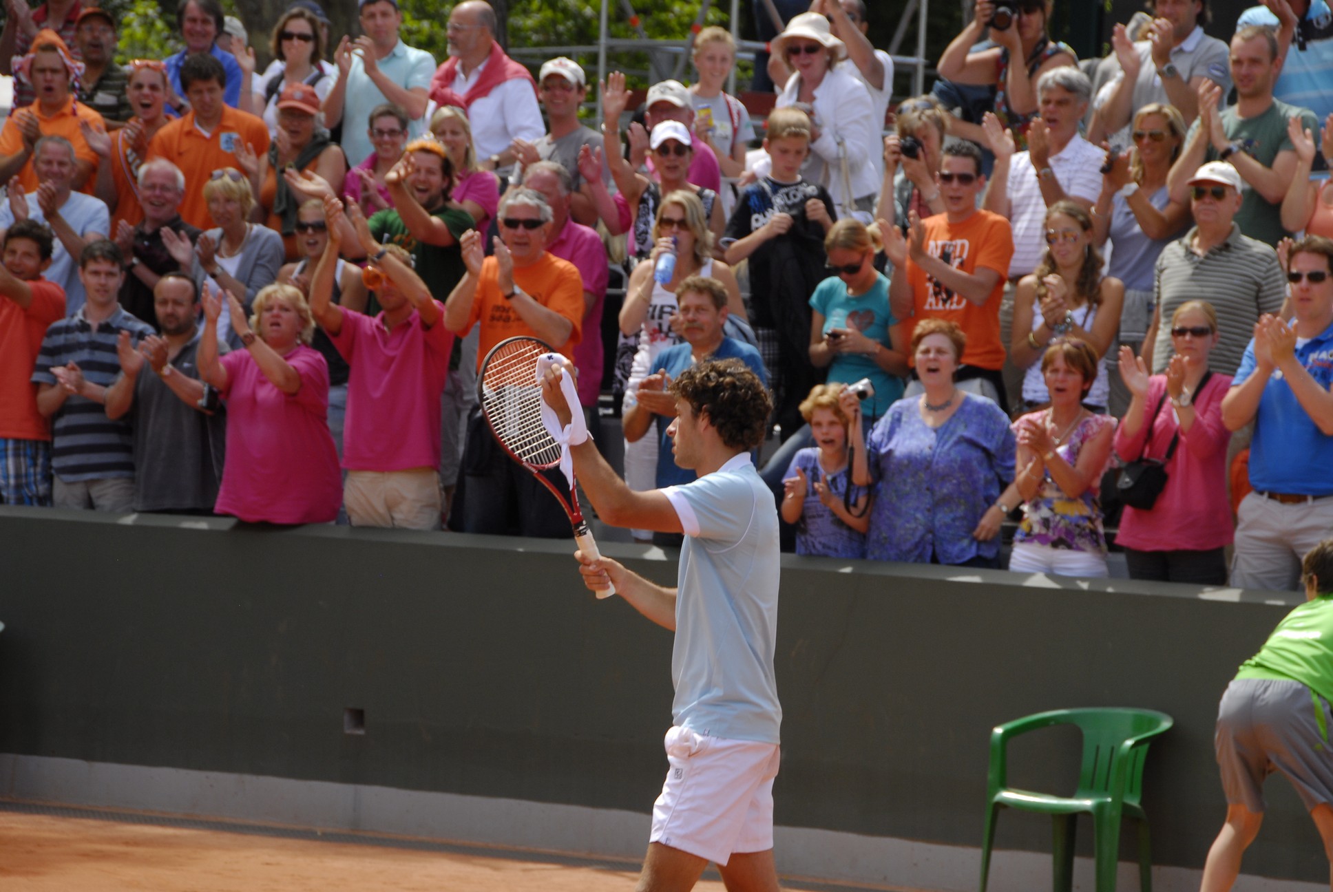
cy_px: 446
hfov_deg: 12.2
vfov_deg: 8.2
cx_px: 666
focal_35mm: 168
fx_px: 6228
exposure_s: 1/250
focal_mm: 112
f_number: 8
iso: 200
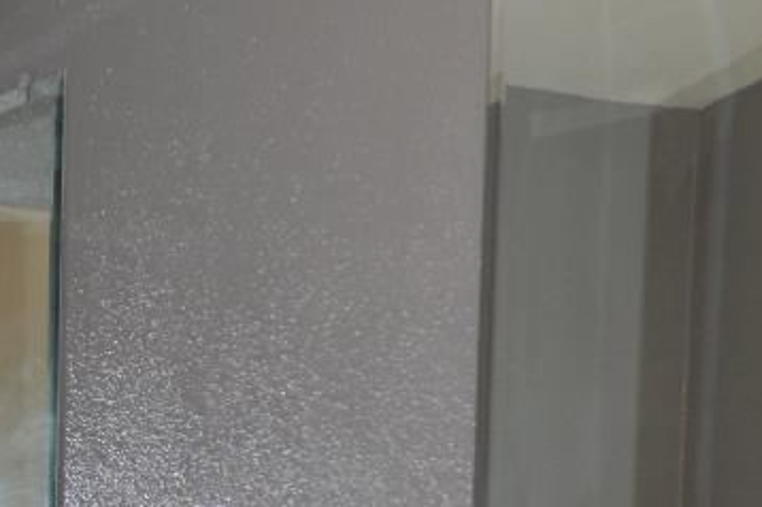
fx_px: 2390
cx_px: 28
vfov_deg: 11.5
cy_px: 789
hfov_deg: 17.7
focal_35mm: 113
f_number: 4
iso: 400
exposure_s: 1/60
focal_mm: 18
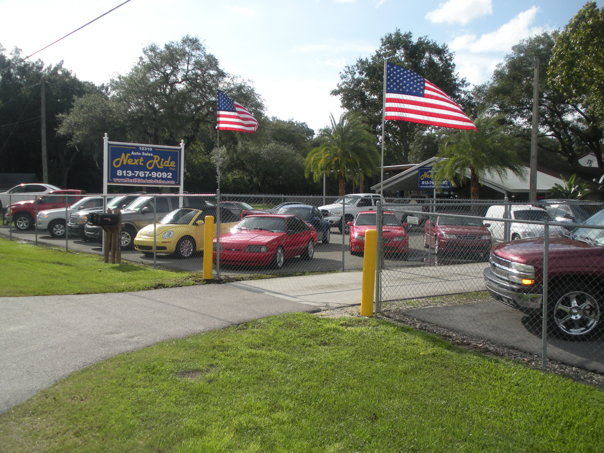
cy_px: 226
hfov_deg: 51.4
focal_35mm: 36
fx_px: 628
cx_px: 302
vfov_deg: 39.7
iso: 88
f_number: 3.5
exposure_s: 1/902
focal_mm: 6.3
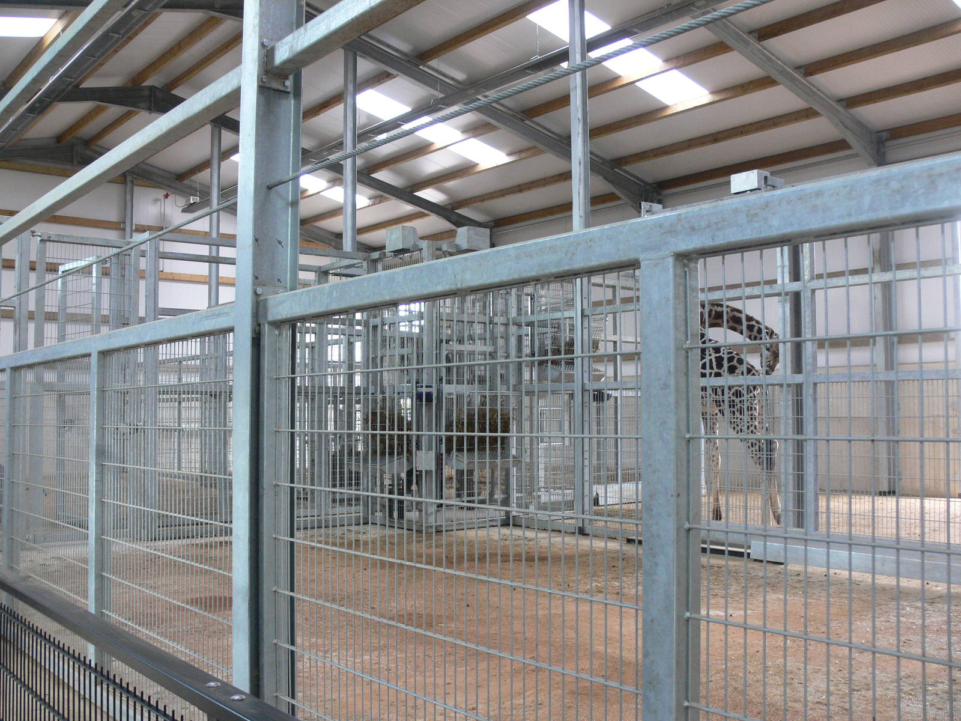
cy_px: 360
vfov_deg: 40.7
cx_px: 480
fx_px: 972
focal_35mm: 35
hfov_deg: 52.6
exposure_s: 1/25
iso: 200
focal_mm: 7.4
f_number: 2.8
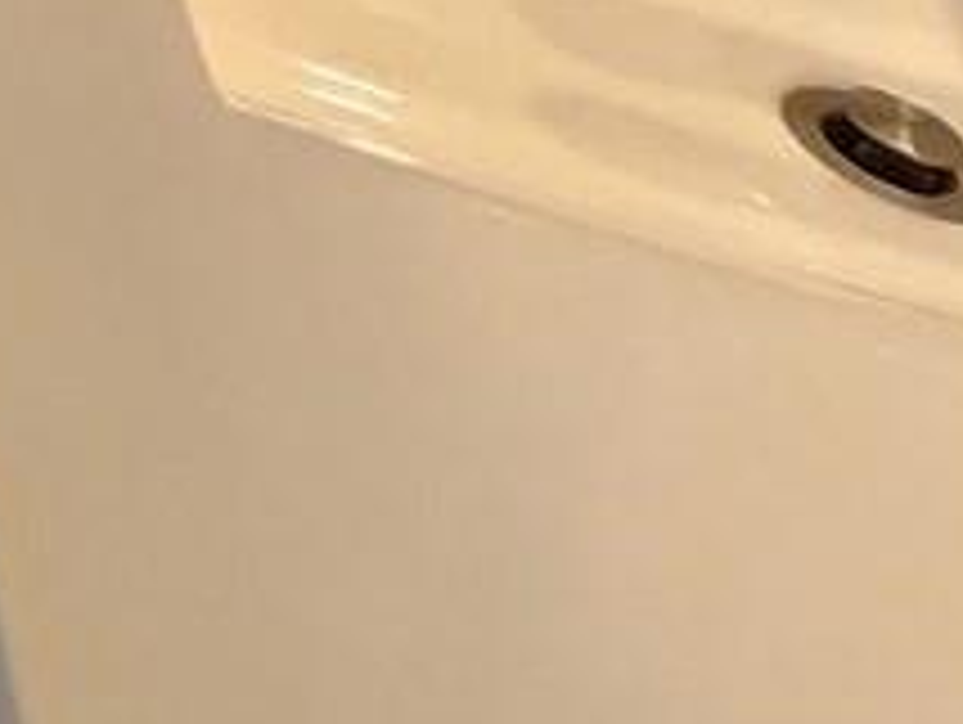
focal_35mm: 97
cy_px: -1569
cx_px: -2146
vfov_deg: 10.2
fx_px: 2702
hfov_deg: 10.5
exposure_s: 1/60
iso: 160
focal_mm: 2.2
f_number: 2.2
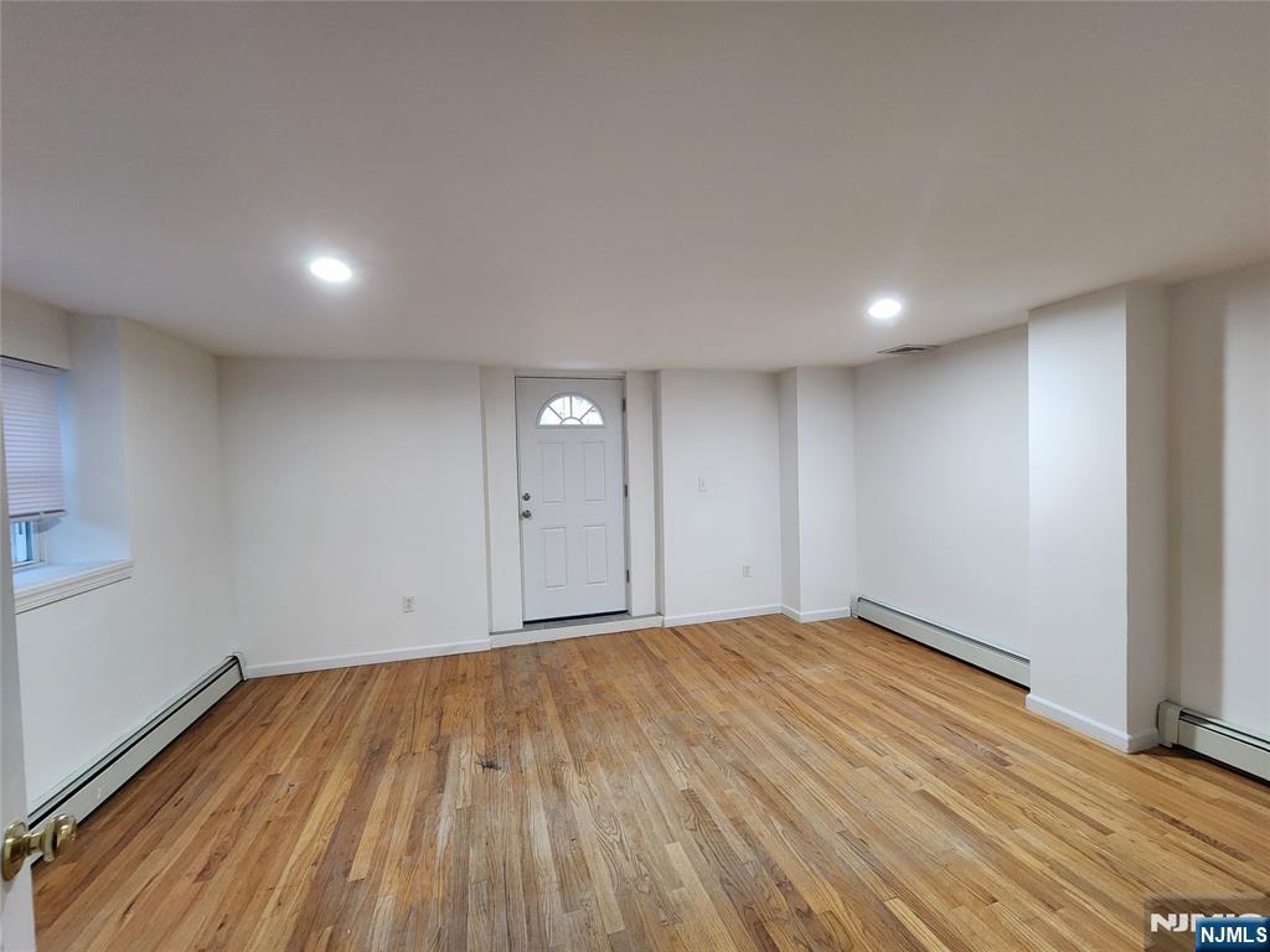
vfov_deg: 89.9
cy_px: 476
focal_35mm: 13
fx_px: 477
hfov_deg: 106.2
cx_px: 635
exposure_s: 1/60
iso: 320
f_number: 2.2
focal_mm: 2.2
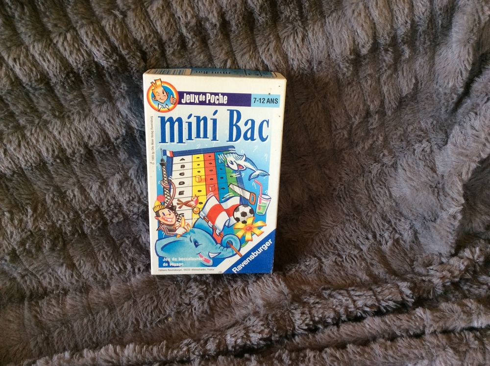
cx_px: 245
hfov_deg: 56.9
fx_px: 452
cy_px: 183
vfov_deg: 44.1
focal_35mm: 32
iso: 64
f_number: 2.4
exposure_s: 1/25
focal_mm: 3.3
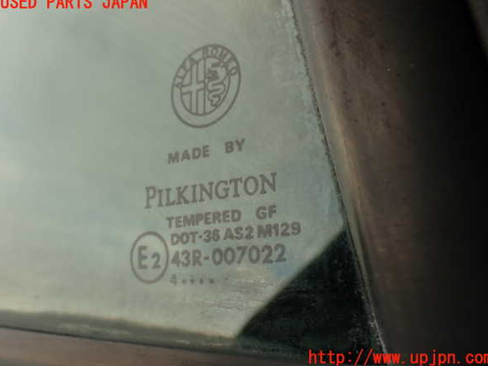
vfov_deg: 38.7
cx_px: 247
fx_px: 522
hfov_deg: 50.1
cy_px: 180
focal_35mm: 37
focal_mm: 6.37
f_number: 3.5
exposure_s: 1/160
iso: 100
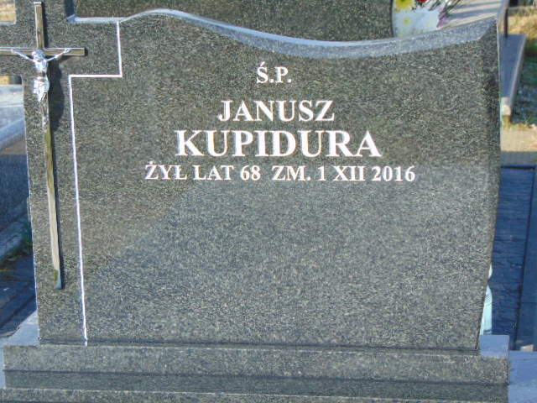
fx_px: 1675
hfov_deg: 18.2
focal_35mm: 108
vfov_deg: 13.7
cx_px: 268
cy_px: 202
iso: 80
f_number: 3.9
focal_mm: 19.4
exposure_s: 1/250
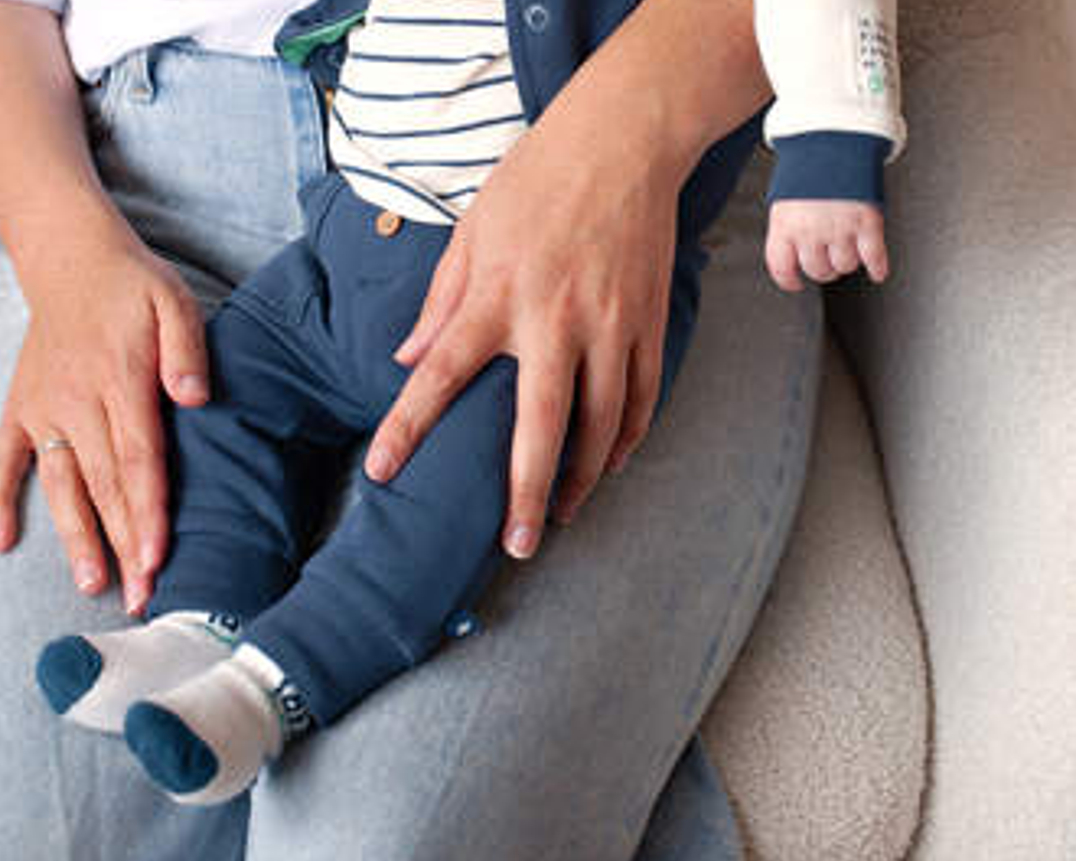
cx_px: 540
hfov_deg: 26.8
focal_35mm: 71
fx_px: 2261
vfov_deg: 21.0
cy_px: 68
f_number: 6.3
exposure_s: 1/125
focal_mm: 50
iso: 400
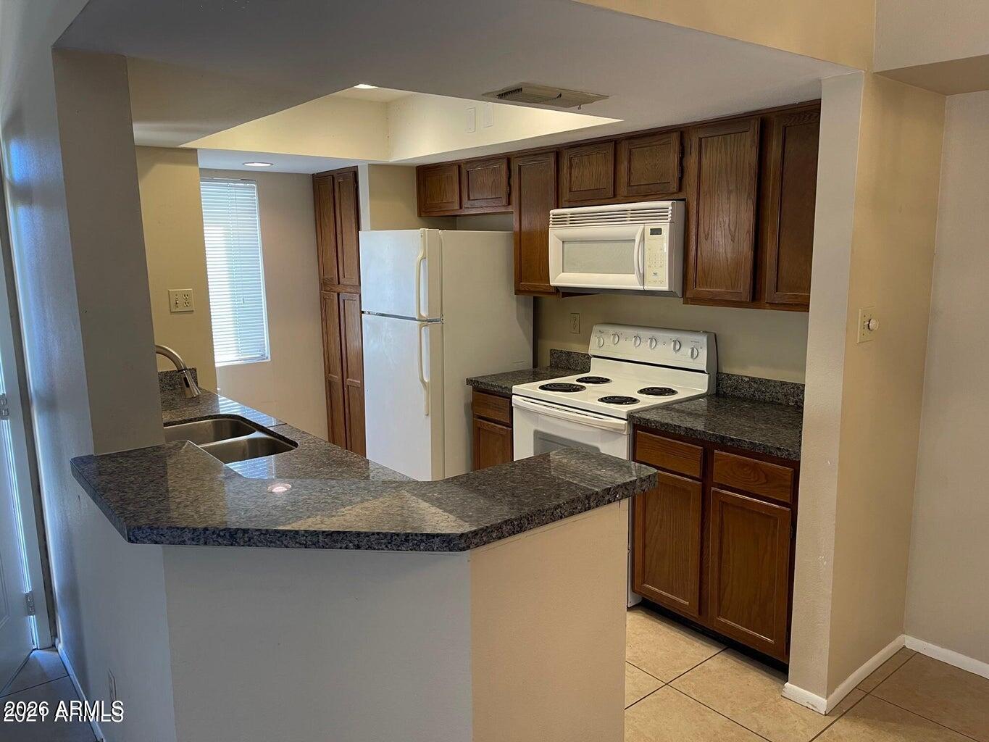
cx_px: 494
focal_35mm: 26
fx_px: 743
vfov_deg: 53.1
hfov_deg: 67.3
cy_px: 371
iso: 80
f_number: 1.6
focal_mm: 5.1
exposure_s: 1/60
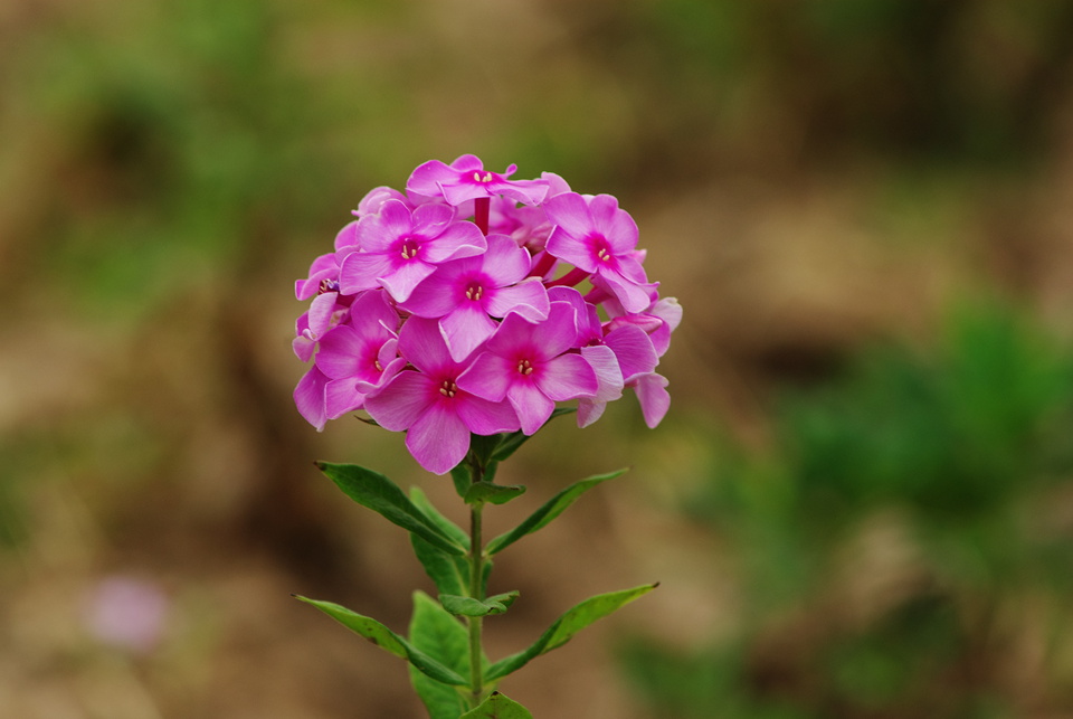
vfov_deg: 7.2
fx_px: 5730
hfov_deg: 10.7
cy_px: 360
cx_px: 536
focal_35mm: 192
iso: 200
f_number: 8
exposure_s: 1/125
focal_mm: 128
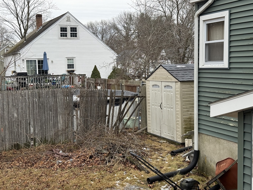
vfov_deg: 30.3
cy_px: 95
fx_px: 351
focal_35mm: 48
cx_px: 126
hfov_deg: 39.7
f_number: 1.78
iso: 100
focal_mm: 6.76
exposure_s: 1/1185
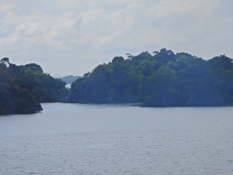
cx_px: 116
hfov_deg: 10.7
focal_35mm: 185
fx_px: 1245
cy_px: 88
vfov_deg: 8.0
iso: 100
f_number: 5
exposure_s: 1/2000
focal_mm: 33
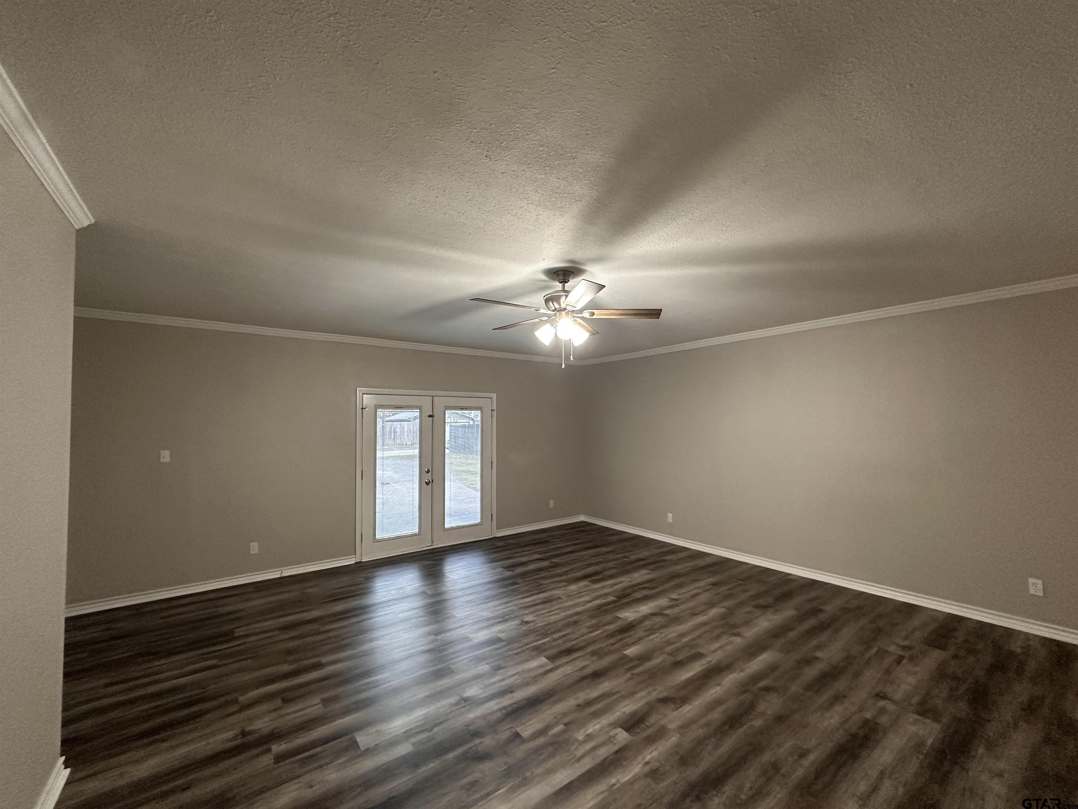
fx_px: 436
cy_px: 404
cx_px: 539
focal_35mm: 14
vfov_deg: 85.7
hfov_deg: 102.1
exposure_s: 1/60
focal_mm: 2.22
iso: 320
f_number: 2.2
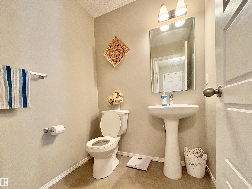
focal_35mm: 14
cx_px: 126
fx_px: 102
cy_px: 94
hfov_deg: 102.1
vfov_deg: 85.7
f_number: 2.2
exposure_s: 1/60
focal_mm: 2.22
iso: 400
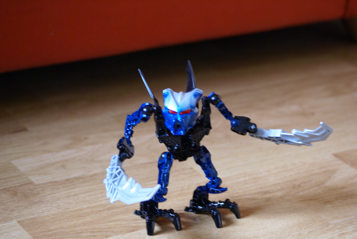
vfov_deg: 13.1
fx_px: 1042
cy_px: 120
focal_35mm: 105
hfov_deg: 19.4
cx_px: 178
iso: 400
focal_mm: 70
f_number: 4.5
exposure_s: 1/30
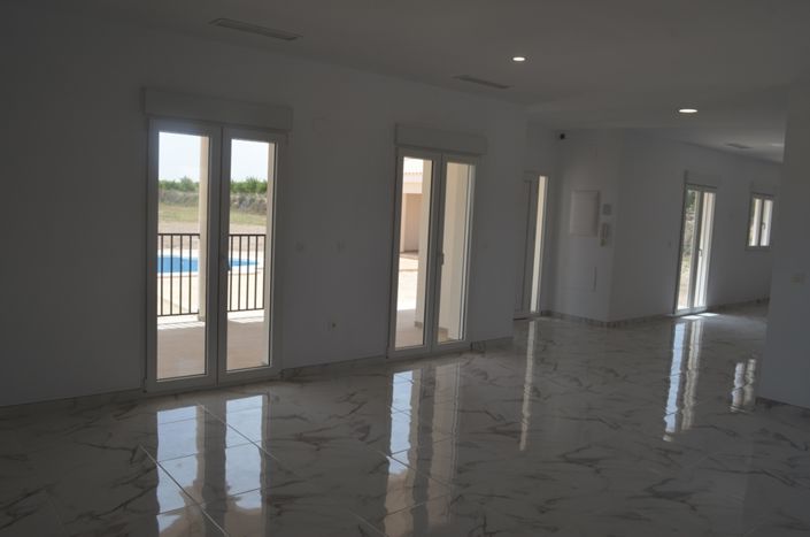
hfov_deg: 67.5
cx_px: 405
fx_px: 606
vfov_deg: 47.7
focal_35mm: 27
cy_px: 268
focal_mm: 18
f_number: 8
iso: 200
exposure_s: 1/250
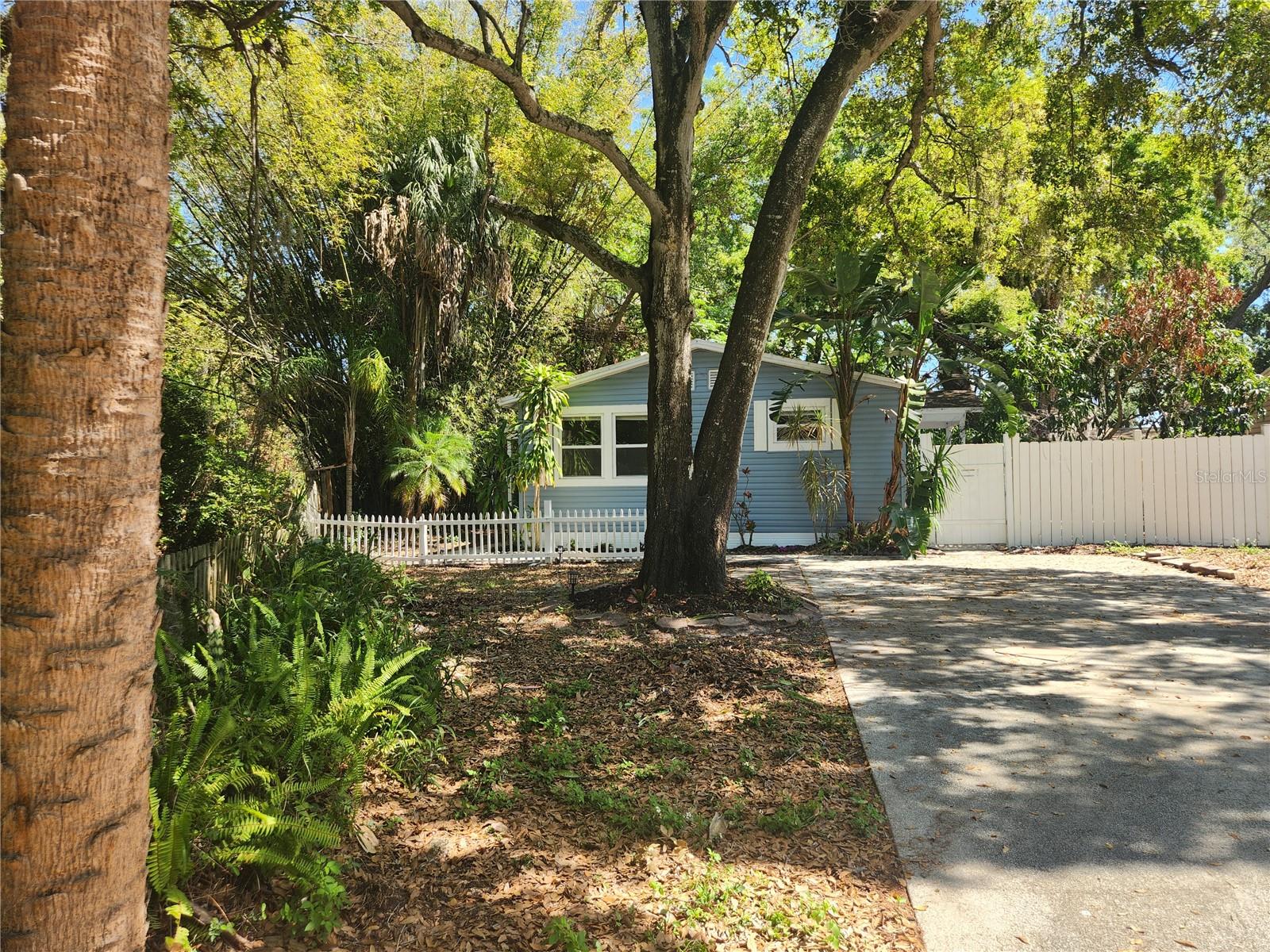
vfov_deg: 58.9
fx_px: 844
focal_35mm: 23
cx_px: 635
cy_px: 476
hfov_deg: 73.9
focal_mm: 5.4
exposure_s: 1/345
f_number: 1.8
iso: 20
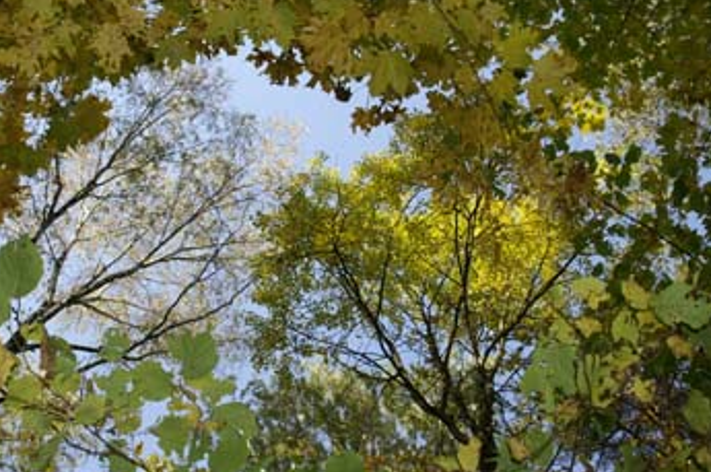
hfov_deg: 41.6
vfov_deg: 28.4
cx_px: 264
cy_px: 170
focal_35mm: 47
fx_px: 927
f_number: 9
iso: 100
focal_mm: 24
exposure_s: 1/125
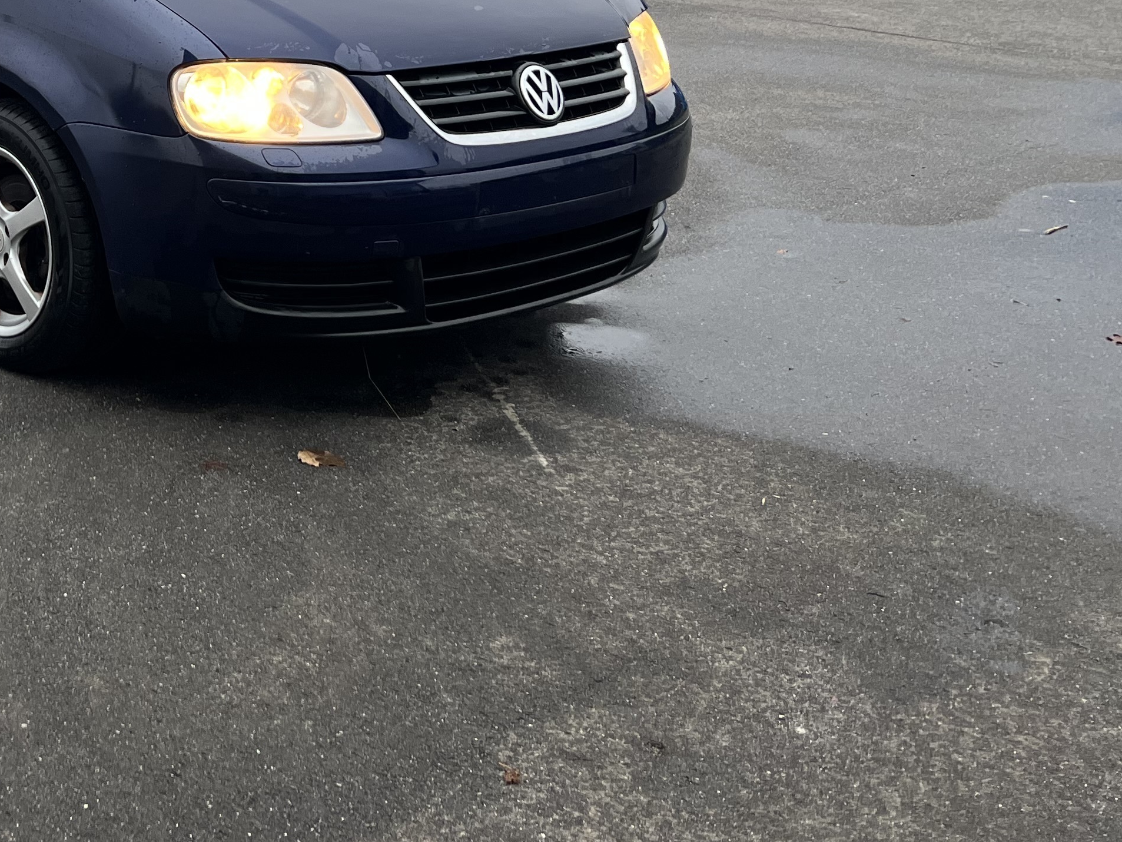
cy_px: 97
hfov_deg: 32.3
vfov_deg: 25.8
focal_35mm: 55
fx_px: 1783
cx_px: 11
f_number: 1.5
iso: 125
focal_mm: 5.7
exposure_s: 1/121
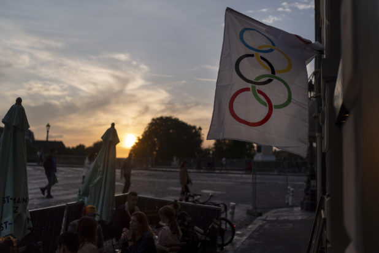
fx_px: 368
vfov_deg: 37.9
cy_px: 126
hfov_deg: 54.4
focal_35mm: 35
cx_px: 190
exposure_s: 1/16000
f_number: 1.6
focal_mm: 35
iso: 250
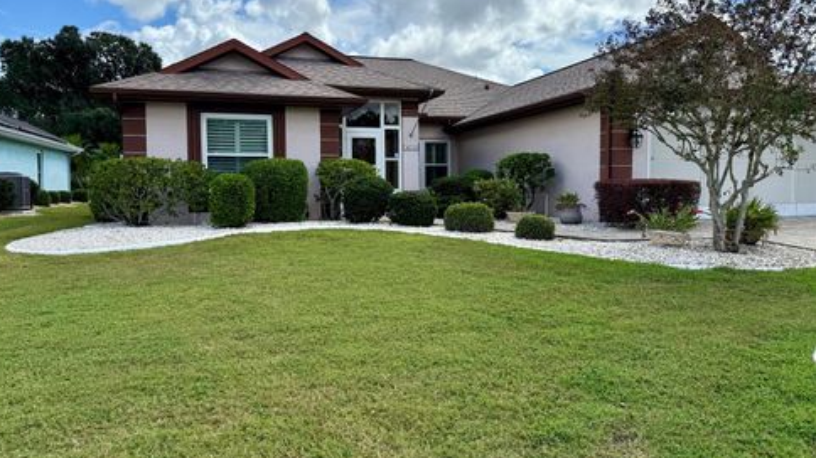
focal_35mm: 27
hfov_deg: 69.9
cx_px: 396
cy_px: 206
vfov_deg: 42.8
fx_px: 584
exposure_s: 1/7353
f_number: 1.78
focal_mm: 6.76
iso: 125
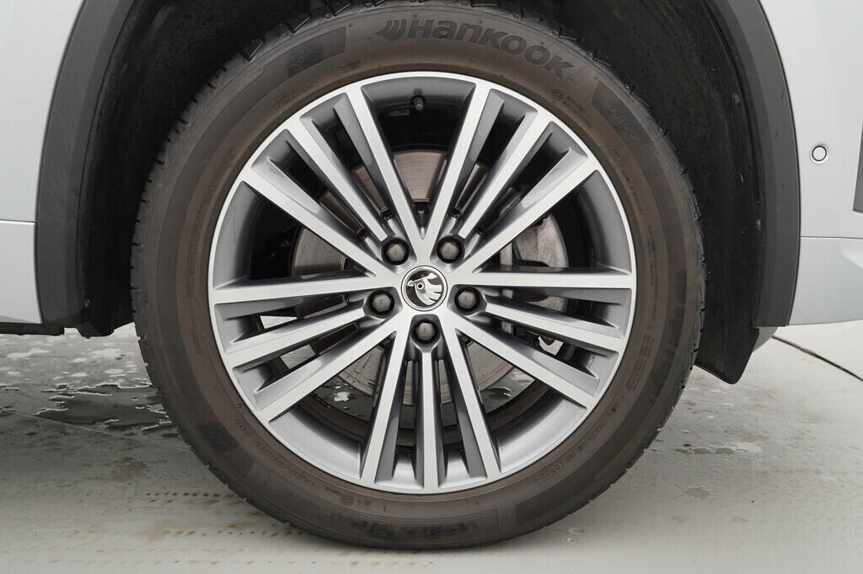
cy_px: 287
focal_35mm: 36
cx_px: 432
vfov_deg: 36.8
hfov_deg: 53.2
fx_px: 862
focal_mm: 24
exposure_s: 1/80
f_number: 5.6
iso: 400
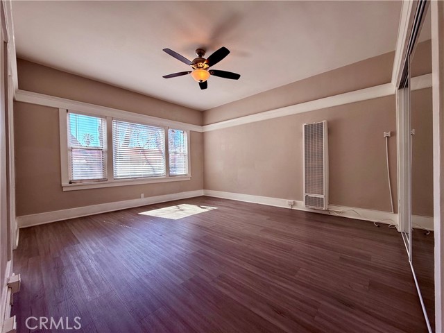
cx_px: 222
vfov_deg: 85.7
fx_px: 180
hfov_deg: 102.1
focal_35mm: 14
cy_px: 166
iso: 64
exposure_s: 1/349
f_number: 2.2
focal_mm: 2.22
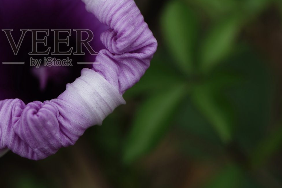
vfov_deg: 11.9
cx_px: 51
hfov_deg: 17.6
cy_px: 49
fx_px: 901
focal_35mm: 115
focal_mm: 70
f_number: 13
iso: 100
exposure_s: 1/40
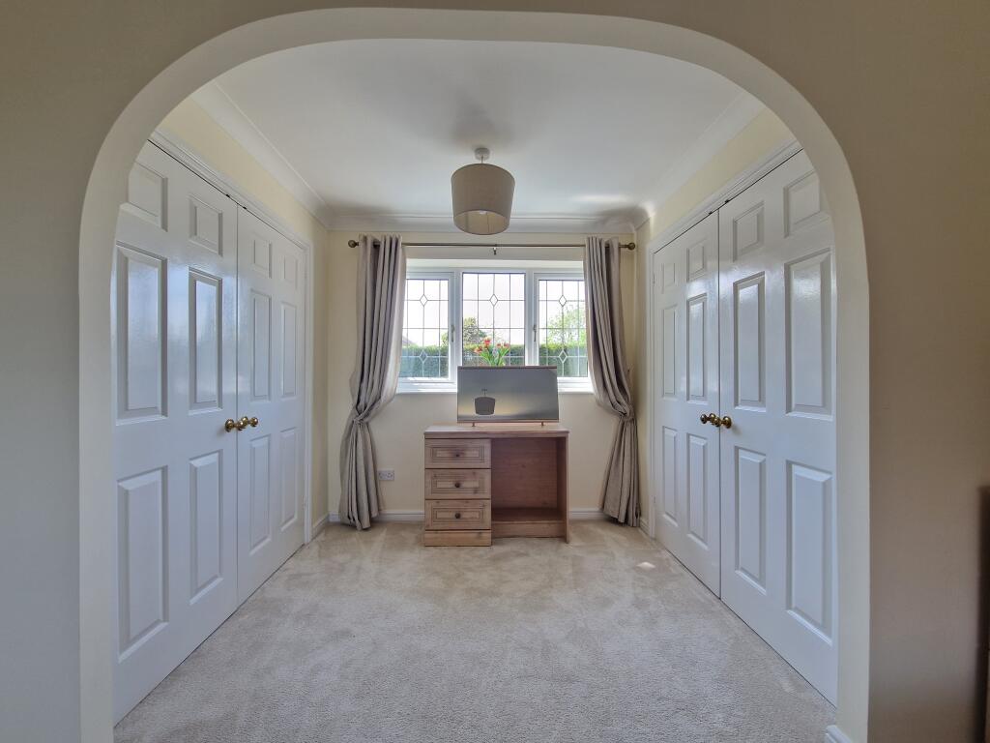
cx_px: 495
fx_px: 372
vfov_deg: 89.9
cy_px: 372
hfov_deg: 106.2
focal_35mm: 13
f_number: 2.2
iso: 64
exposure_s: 1/50
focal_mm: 2.2
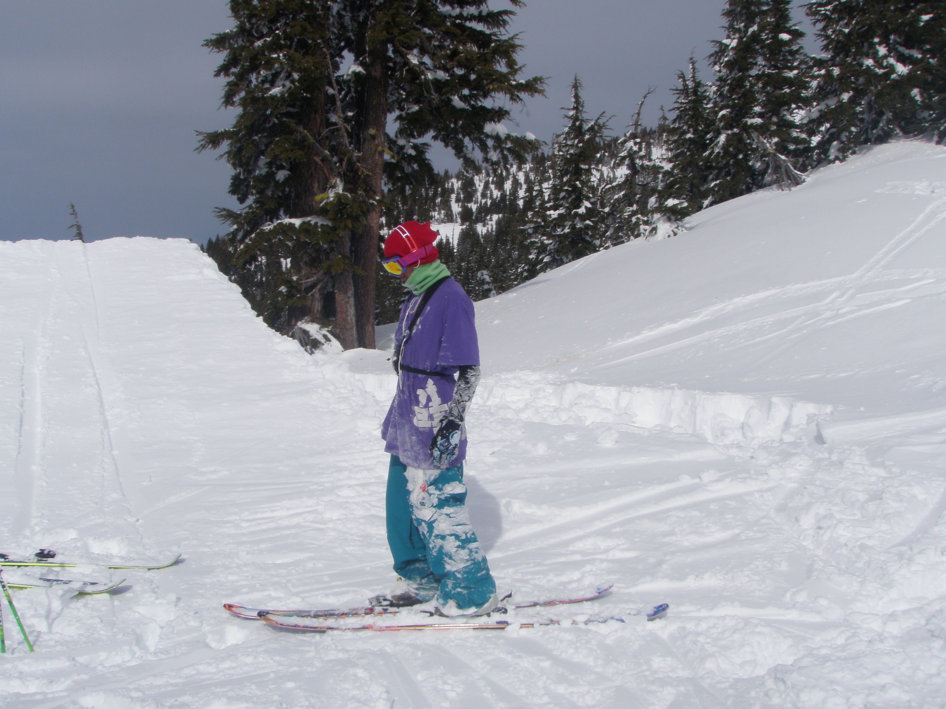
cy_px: 354
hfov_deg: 49.0
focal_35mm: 38
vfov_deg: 37.7
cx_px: 473
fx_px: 1038
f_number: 6.3
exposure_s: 1/800
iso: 80
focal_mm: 6.7
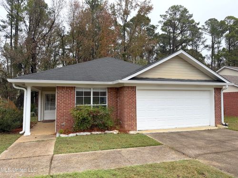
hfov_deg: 71.6
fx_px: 165
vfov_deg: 56.8
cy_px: 89
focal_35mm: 24
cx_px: 119
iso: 80
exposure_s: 1/567
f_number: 1.78
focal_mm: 6.76
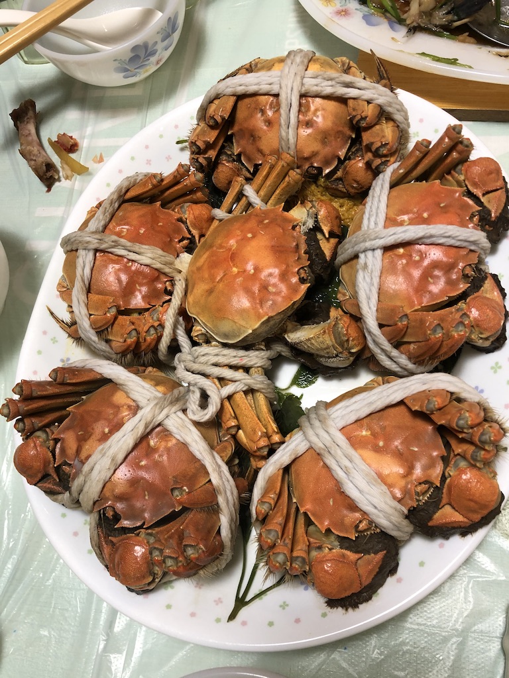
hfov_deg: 49.7
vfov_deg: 63.4
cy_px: 339
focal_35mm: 28
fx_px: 549
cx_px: 254
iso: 40
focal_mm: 4
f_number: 1.8
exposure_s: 1/24
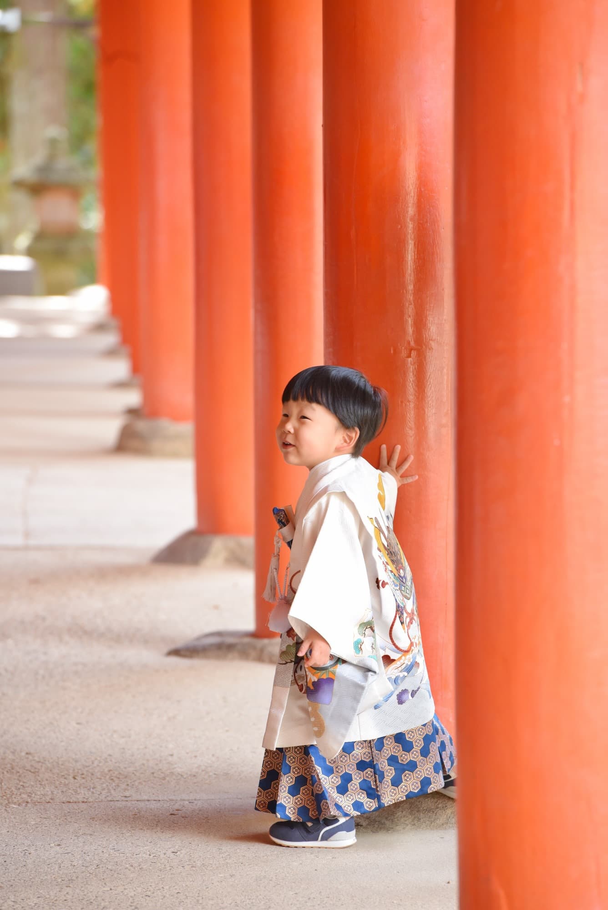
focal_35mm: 200
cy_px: 455
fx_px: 5059
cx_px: 304
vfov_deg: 10.3
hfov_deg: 6.9
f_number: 5.6
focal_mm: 200
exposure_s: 1/250
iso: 2000
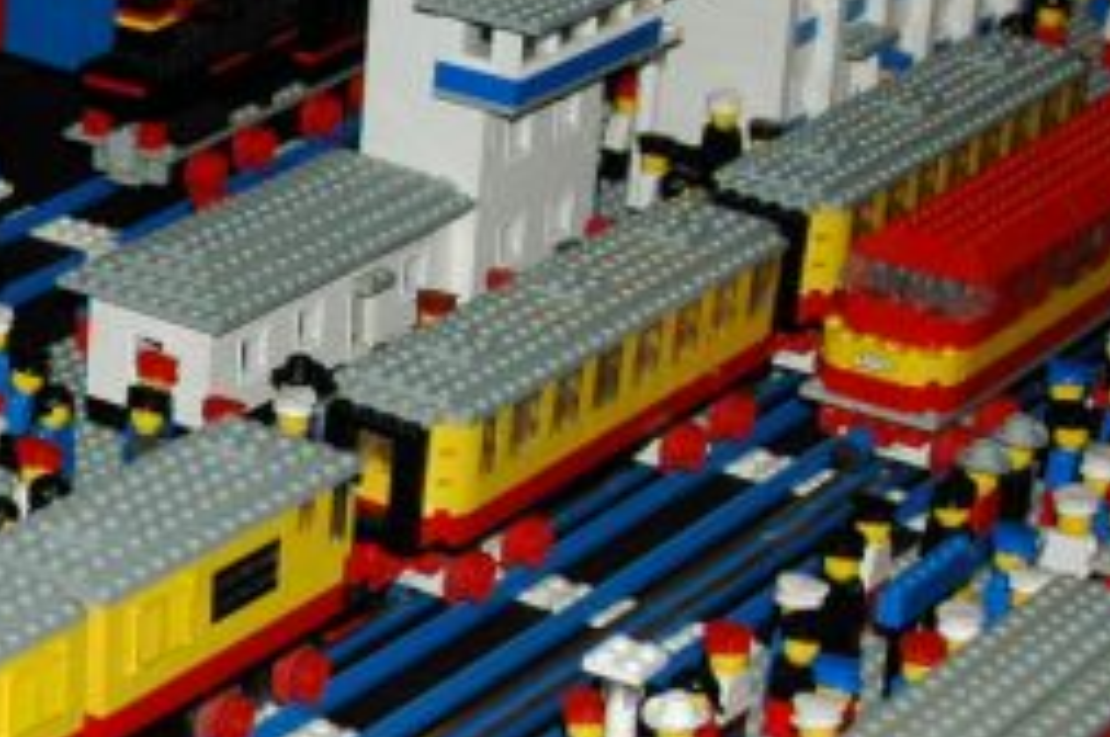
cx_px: -509
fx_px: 4096
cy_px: 375
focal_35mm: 133
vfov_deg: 10.3
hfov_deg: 14.5
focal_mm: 28
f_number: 5.6
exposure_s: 1/125
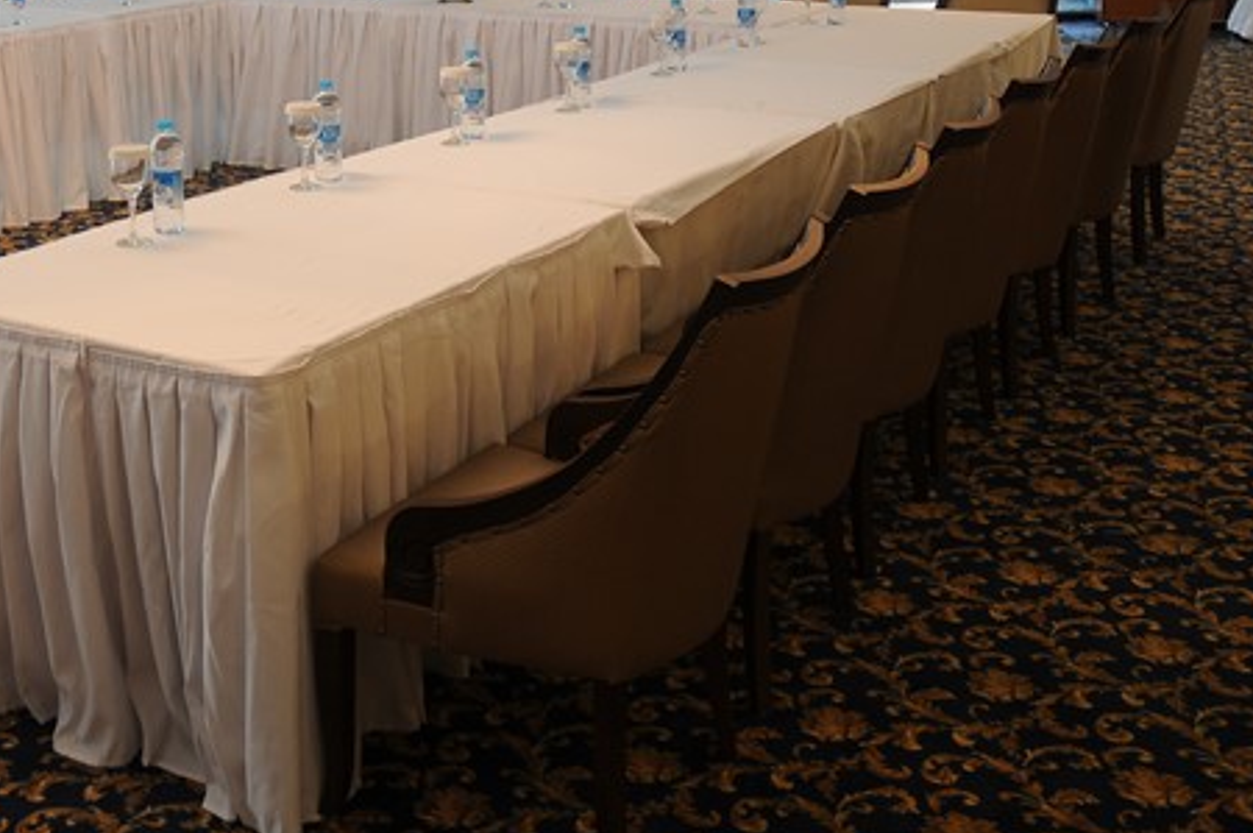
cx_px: 231
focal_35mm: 48
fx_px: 1669
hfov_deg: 39.4
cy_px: 124
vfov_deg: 27.3
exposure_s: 1/8
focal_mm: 18
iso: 200
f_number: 3.5
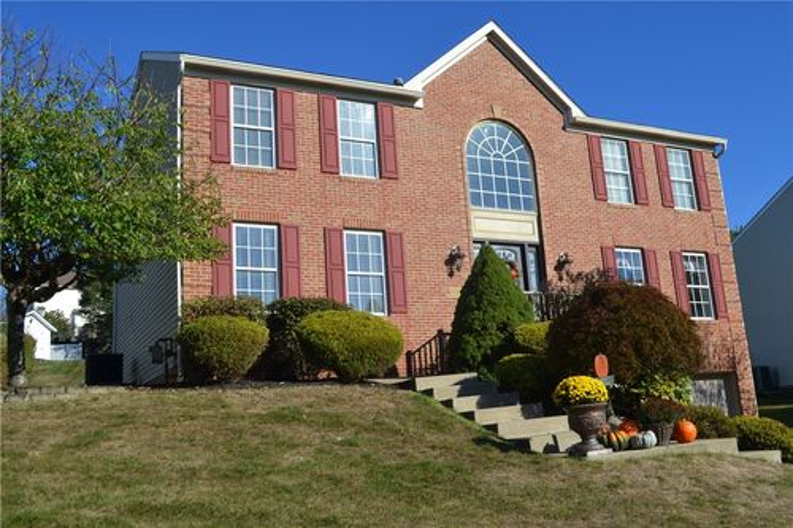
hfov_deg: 53.1
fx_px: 793
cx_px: 396
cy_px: 264
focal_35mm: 36
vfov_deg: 36.8
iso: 100
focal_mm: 24
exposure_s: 1/250
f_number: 8
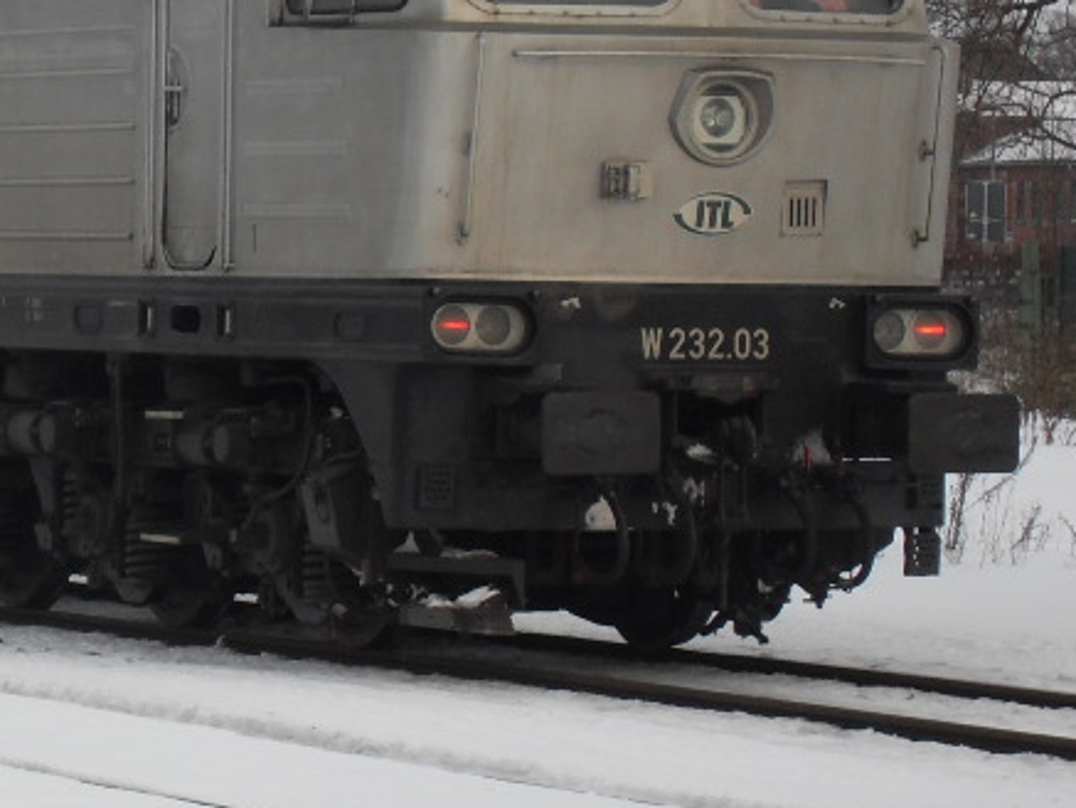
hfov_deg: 8.2
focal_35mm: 239
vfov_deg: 6.2
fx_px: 7431
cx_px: -121
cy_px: 165
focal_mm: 18.1
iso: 100
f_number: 5.2
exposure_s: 1/180
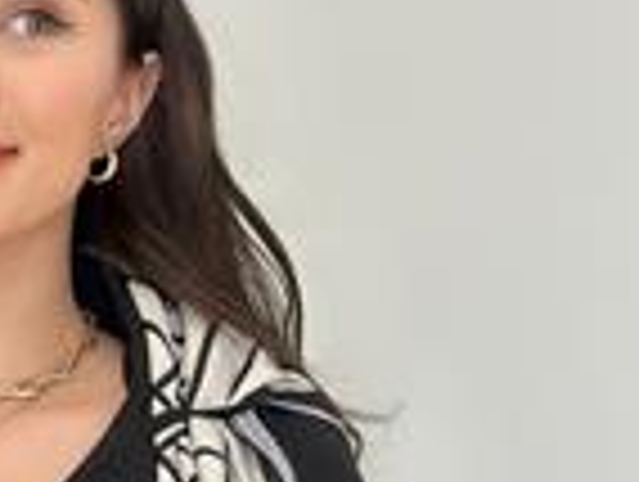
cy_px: 854
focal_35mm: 180
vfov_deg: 8.0
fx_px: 3328
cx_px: -54
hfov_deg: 10.8
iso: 80
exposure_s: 1/254
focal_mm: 6.86
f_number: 1.78
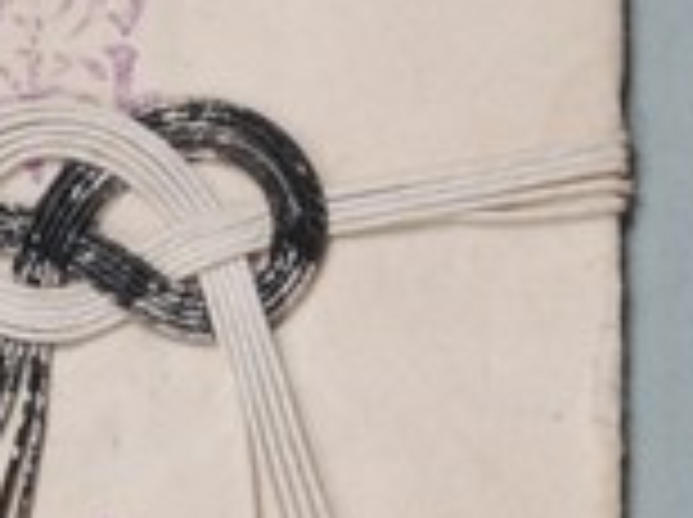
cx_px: 68
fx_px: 5757
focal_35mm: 288
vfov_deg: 5.1
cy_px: 536
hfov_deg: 6.9
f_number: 8
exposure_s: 1/125
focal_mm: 48
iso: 100
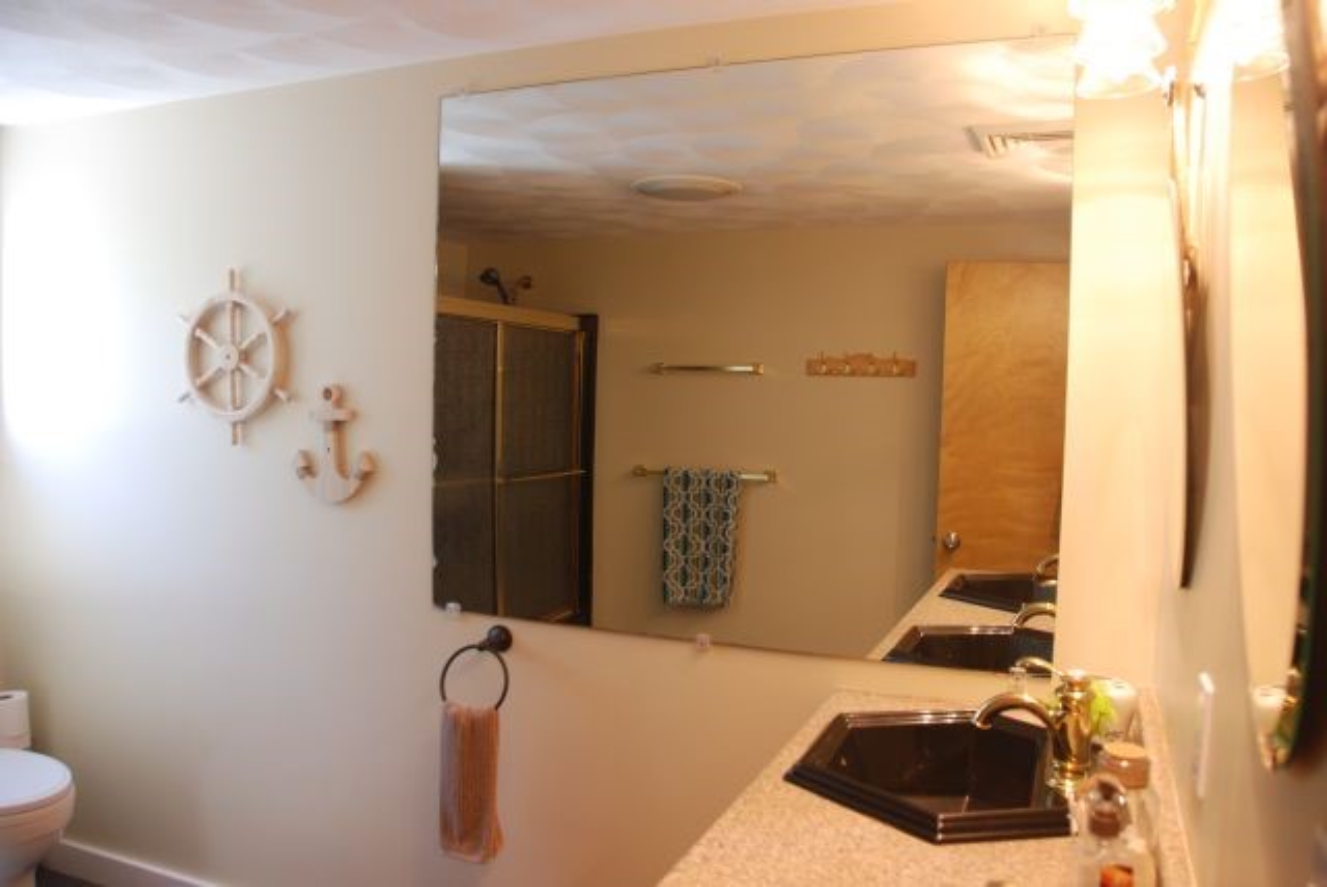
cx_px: 664
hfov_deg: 67.3
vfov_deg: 48.0
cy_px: 444
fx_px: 996
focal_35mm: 27
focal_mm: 18
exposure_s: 1/15
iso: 250
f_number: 3.5
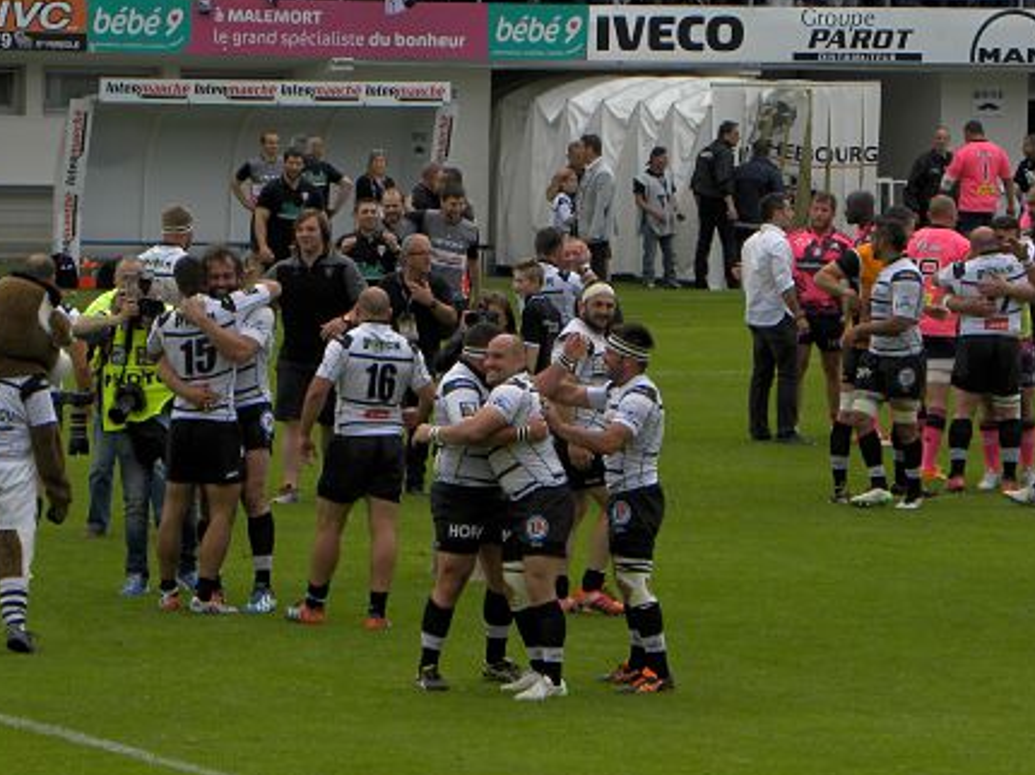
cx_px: 421
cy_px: 313
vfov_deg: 5.0
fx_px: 8845
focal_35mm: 296
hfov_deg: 6.7
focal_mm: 37.7
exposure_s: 1/245
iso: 64
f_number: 5
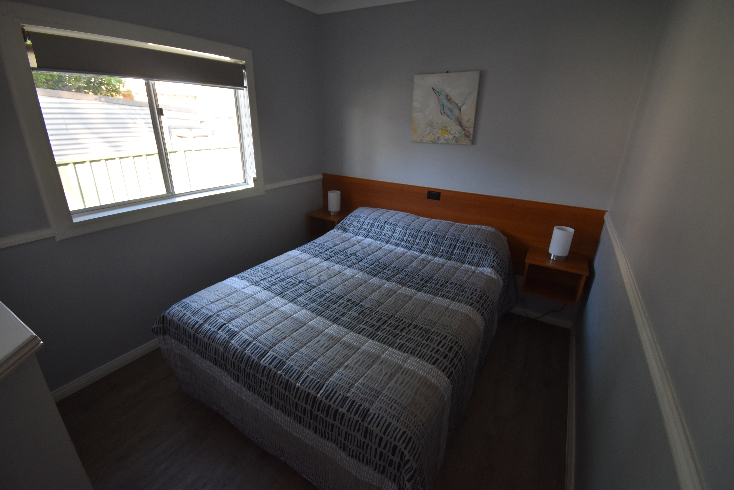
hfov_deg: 100.4
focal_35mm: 15
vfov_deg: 77.3
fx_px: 306
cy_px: 245
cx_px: 367
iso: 560
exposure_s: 1/60
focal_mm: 10
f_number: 4.5
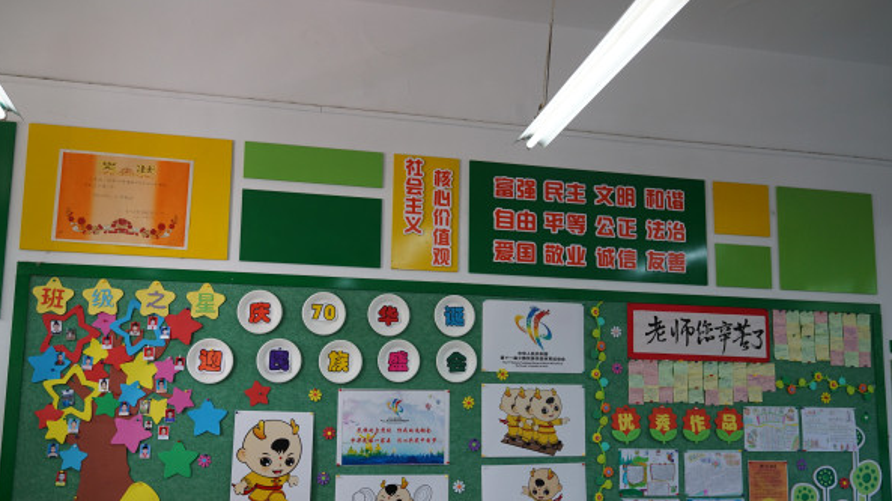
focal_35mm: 35
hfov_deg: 56.6
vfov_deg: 33.6
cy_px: 296
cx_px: 444
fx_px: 827
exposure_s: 1/160
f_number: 4
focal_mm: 33
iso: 800
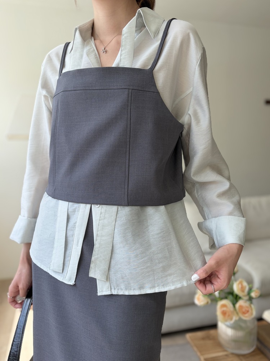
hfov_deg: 53.1
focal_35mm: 26
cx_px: 135
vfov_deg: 67.3
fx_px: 270
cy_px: 180
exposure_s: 1/263
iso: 40
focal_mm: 5.96
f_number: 1.6
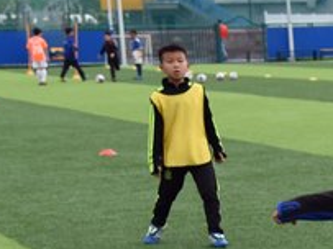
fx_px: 1577
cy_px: 333
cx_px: 517
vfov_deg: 8.9
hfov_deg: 11.5
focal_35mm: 164
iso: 1250
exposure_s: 1/1250
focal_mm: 48
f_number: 5
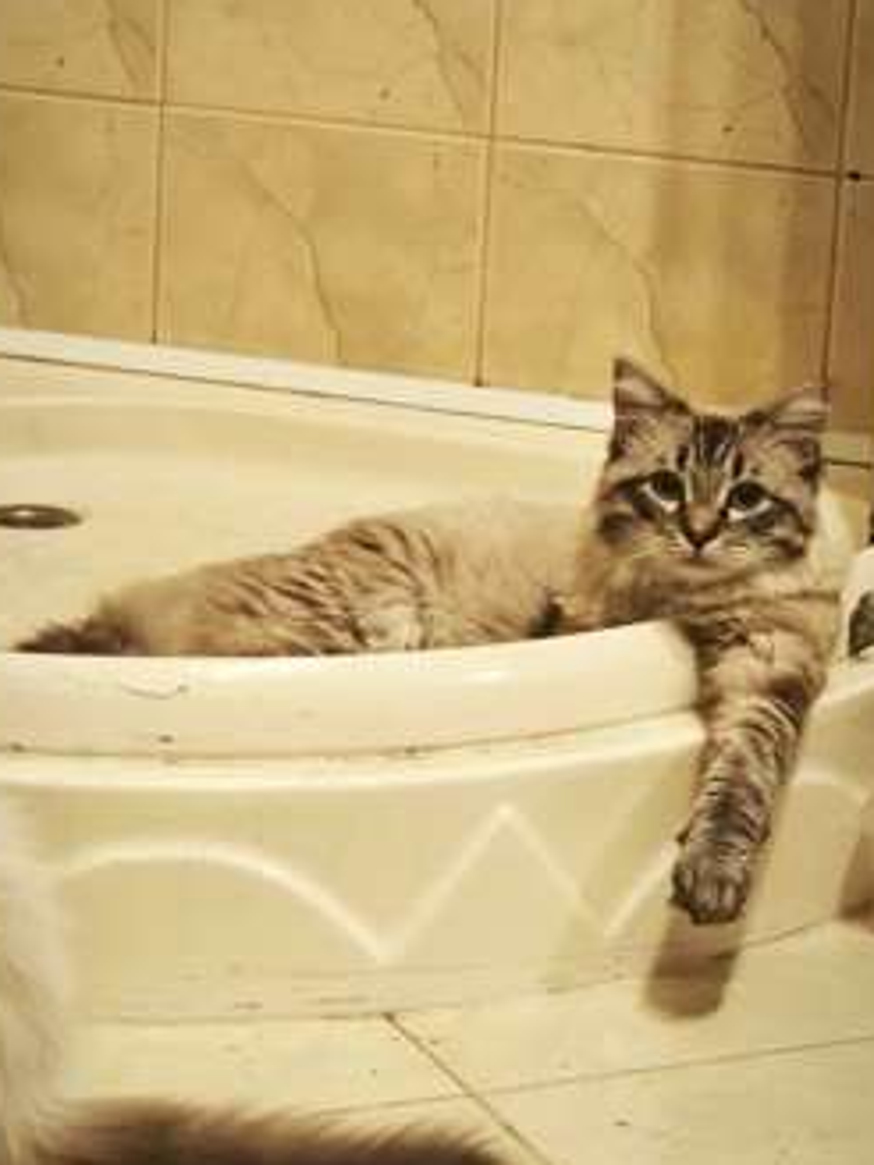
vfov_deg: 16.1
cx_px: 426
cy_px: 586
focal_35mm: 122
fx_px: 4107
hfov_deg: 12.1
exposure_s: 1/33.3
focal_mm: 7.1
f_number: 1.9
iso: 2000
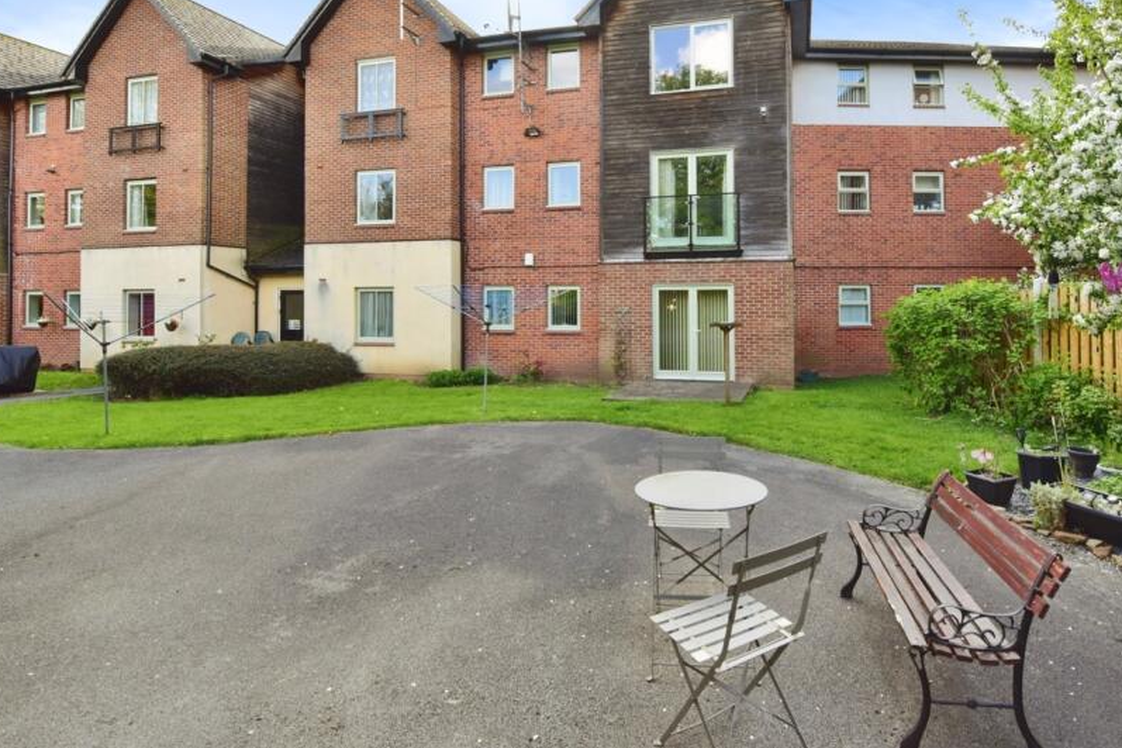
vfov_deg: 66.1
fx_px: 561
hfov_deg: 89.5
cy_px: 270
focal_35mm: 18
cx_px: 634
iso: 400
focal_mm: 14
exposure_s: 1/250
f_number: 8
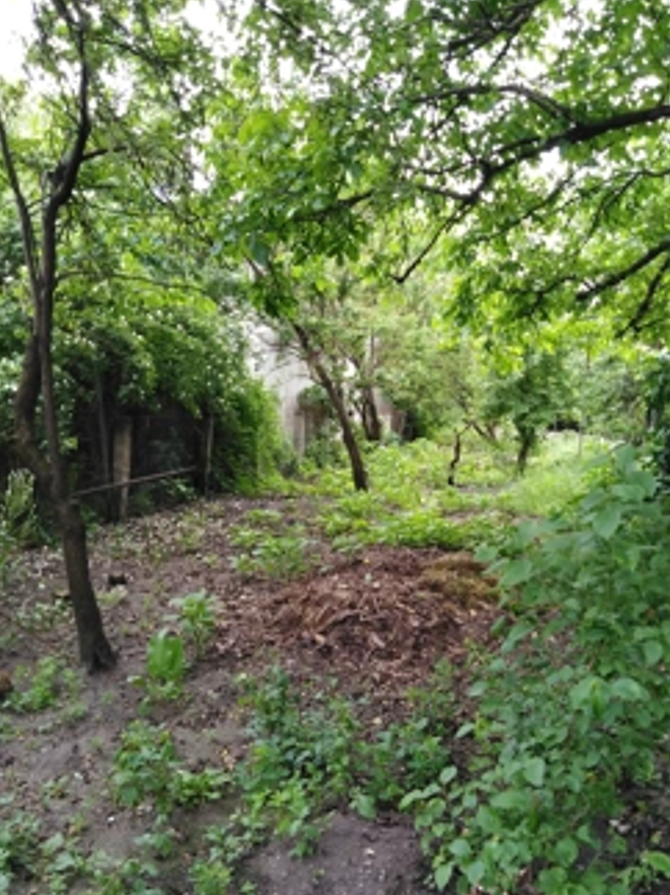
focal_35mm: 31
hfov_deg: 45.3
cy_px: 493
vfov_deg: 58.2
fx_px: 801
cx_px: 388
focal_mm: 3.46
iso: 130
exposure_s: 1/40
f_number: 2.2
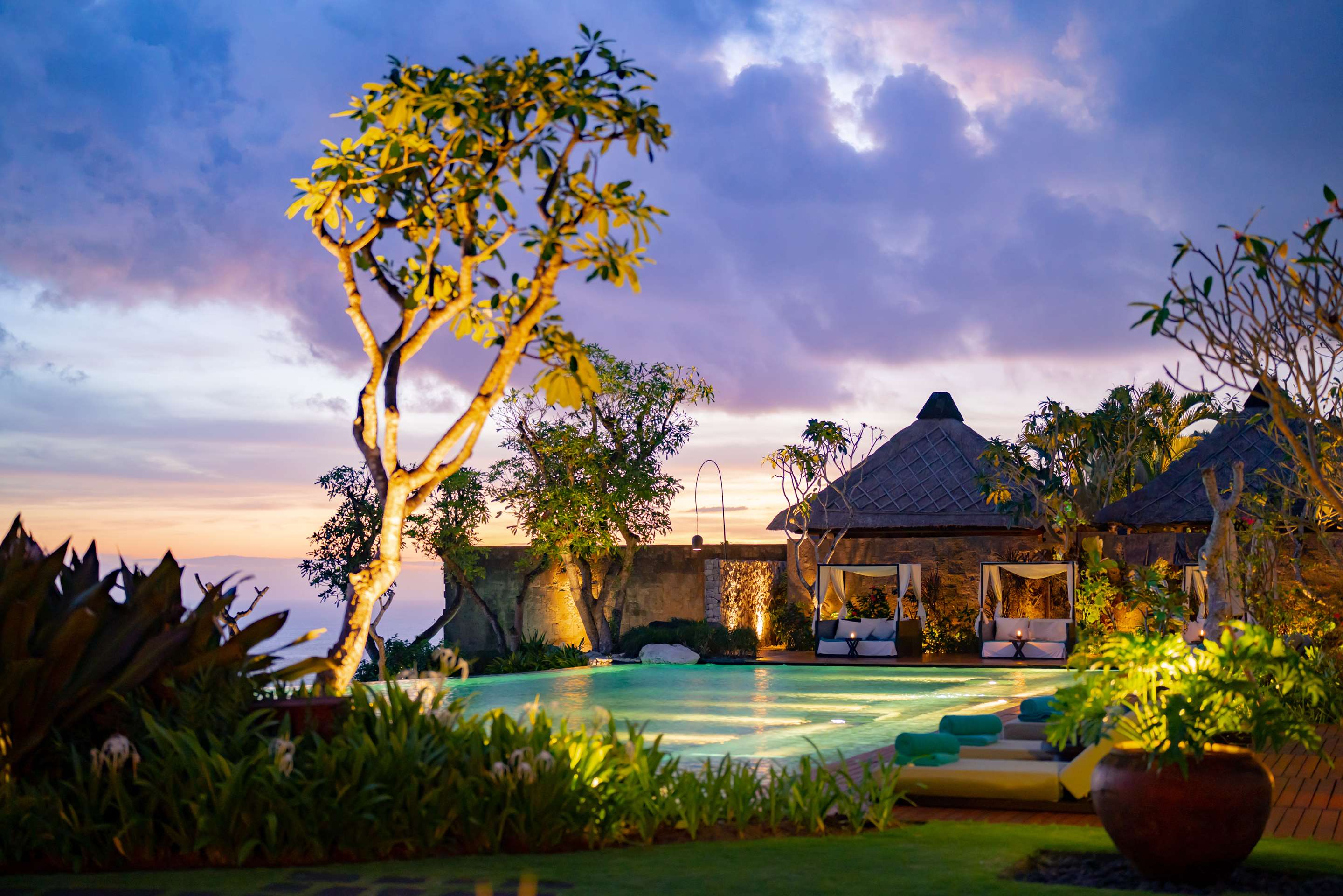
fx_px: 1865
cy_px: 448
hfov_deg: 39.6
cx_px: 672
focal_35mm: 50
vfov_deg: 27.0
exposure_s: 1/8
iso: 800
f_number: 1.4
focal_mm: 50
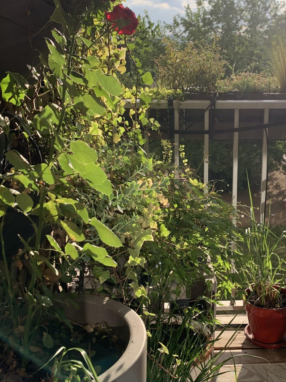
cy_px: 166
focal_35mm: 45
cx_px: 207
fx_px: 496
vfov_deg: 42.0
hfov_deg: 31.7
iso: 25
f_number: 1.8
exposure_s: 1/1513
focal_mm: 4.25
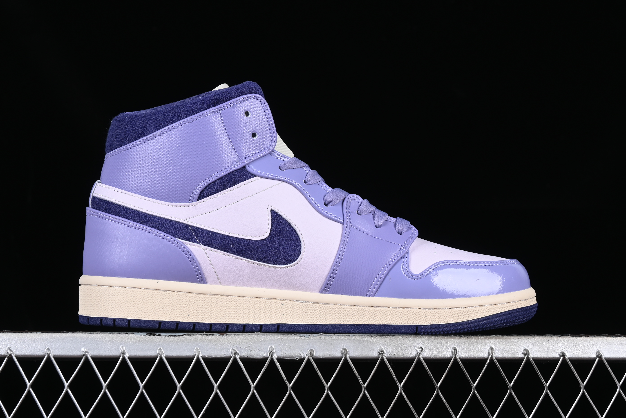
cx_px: 313
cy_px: 209
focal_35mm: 75
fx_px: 1304
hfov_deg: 27.0
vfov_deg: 18.2
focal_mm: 50
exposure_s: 1/80
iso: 160
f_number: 8
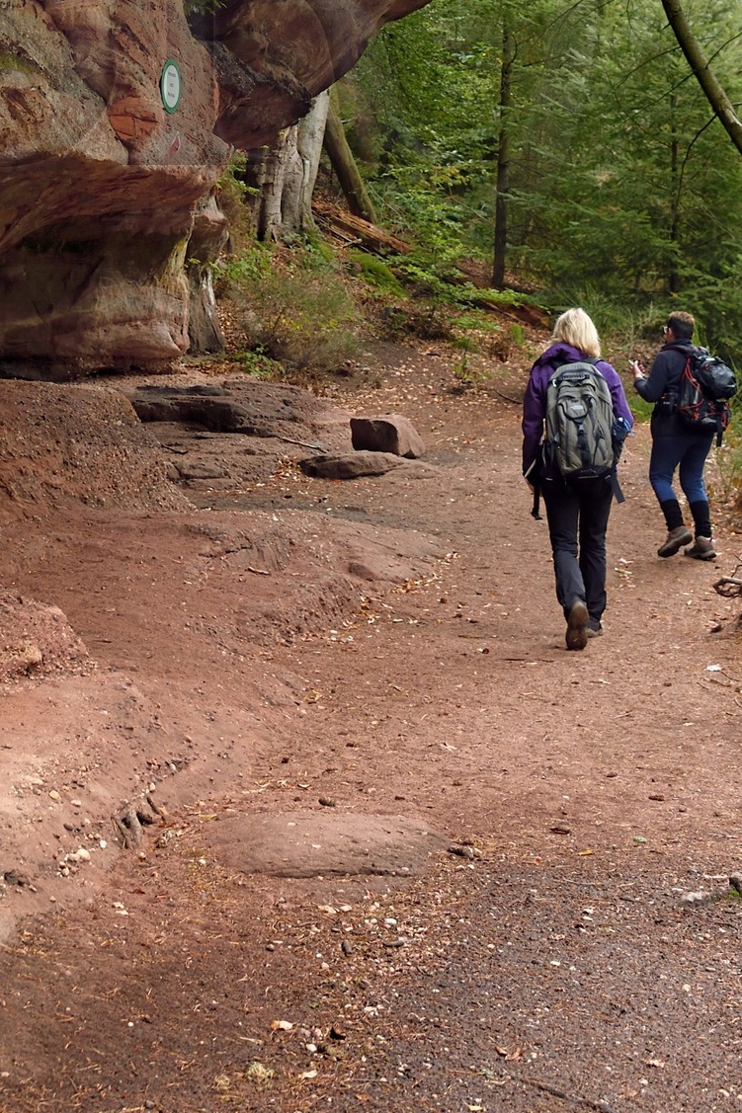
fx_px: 2505
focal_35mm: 81
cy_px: -15
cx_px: 138
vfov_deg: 23.9
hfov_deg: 16.7
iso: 800
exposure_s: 1/100
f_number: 5.6
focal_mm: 38
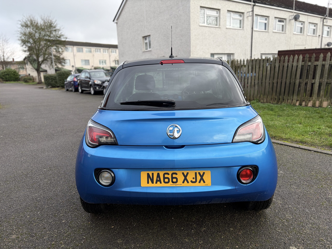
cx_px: 166
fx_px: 249
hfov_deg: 67.3
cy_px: 124
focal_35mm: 26
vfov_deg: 53.1
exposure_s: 1/280
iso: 40
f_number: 1.6
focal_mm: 5.96
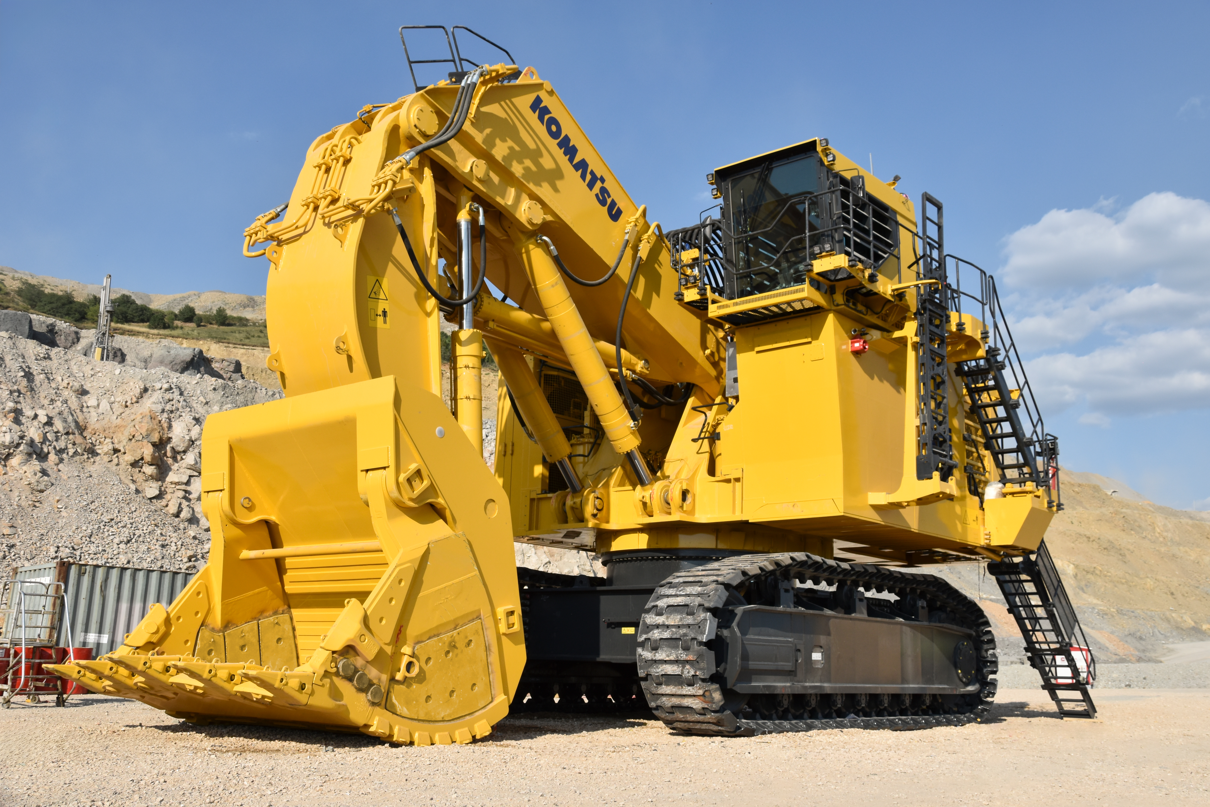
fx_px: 1109
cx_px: 605
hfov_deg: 57.2
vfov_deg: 40.0
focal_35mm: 33
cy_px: 404
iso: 200
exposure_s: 1/640
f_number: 8
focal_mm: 22
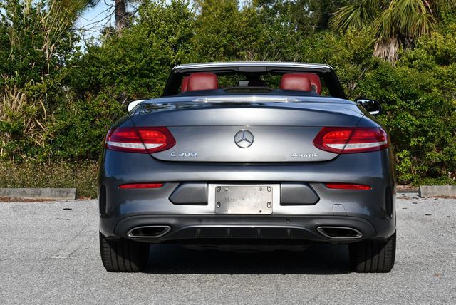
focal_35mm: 84
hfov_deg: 24.2
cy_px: 152
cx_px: 228
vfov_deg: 16.3
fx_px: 1065
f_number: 8
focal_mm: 42
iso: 100
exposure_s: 1/250
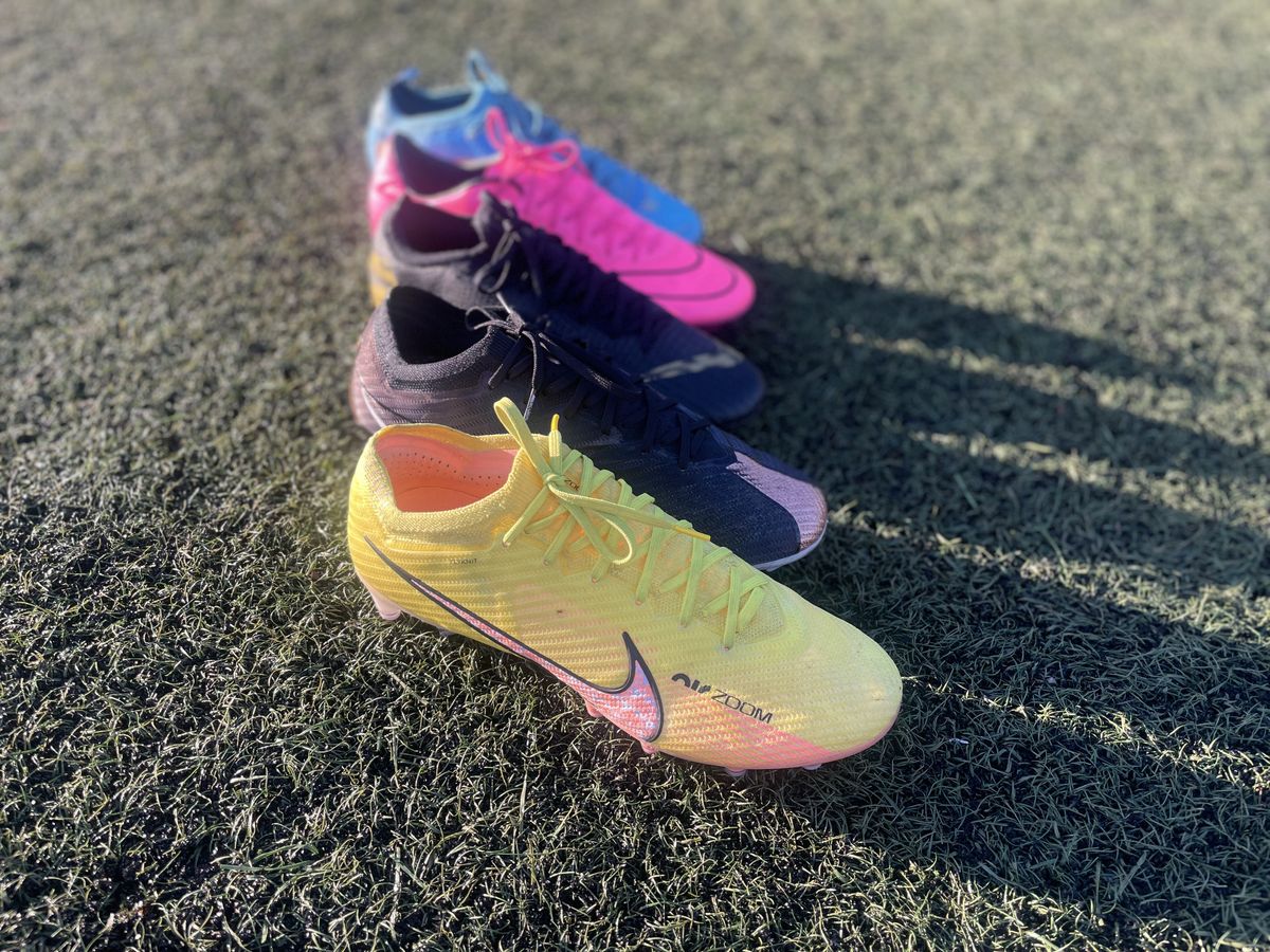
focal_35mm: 26
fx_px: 954
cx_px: 635
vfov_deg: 53.1
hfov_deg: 67.3
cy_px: 476
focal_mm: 4.2
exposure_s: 1/406
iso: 50
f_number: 1.6
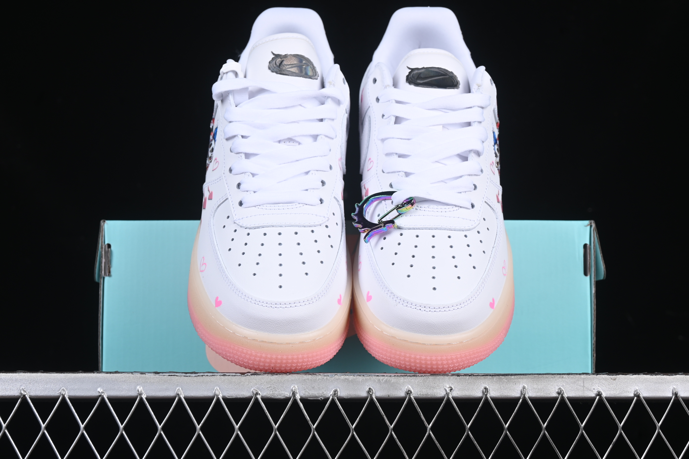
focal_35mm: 75
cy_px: 230
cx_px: 344
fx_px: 1435
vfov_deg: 18.2
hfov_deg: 27.0
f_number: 8
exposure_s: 1/80
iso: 160
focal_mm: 50
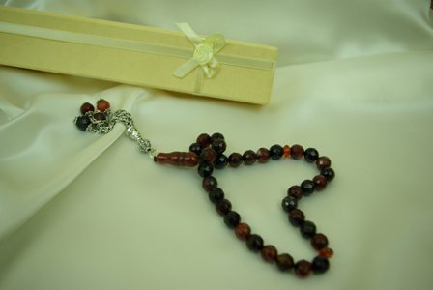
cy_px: 145
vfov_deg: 37.0
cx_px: 216
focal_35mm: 36
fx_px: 434
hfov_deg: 53.1
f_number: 4
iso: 100
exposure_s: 1/2
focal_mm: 24
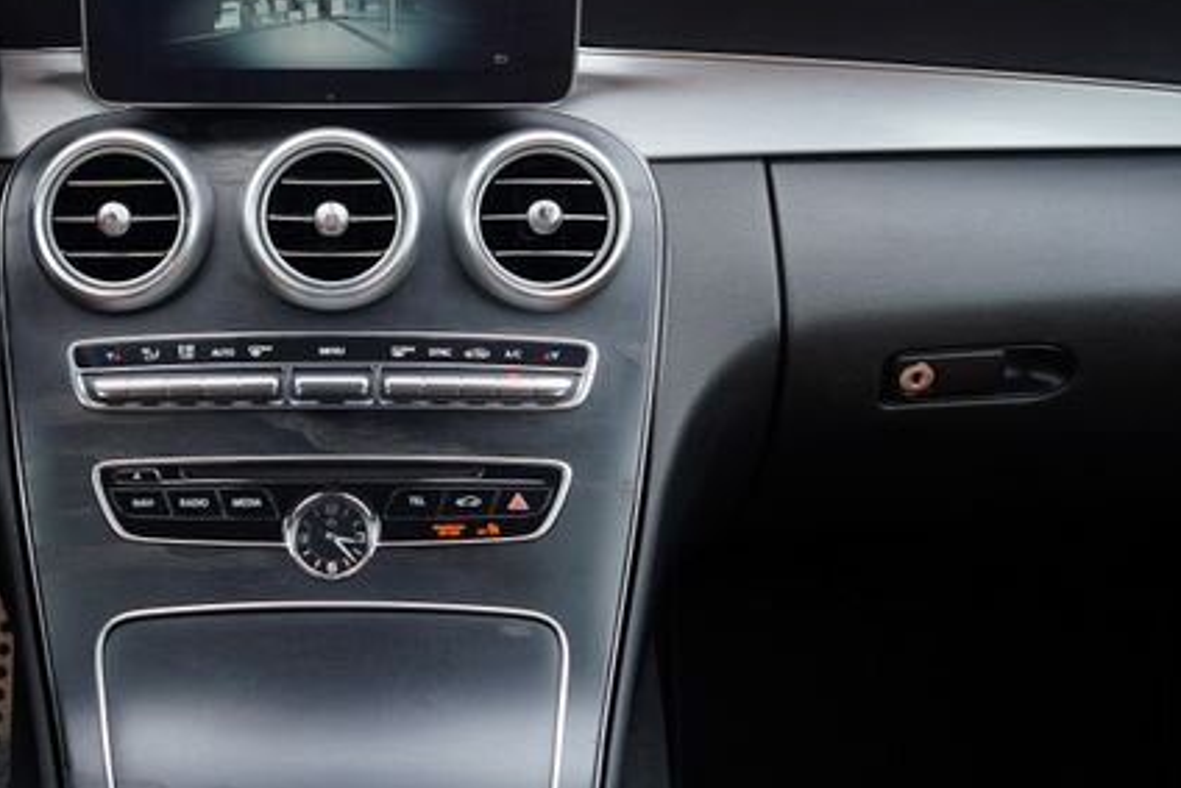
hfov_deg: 34.0
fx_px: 1903
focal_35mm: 58
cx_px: 348
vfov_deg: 23.3
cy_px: 291
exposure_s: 1/50
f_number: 3.5
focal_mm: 24
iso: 100
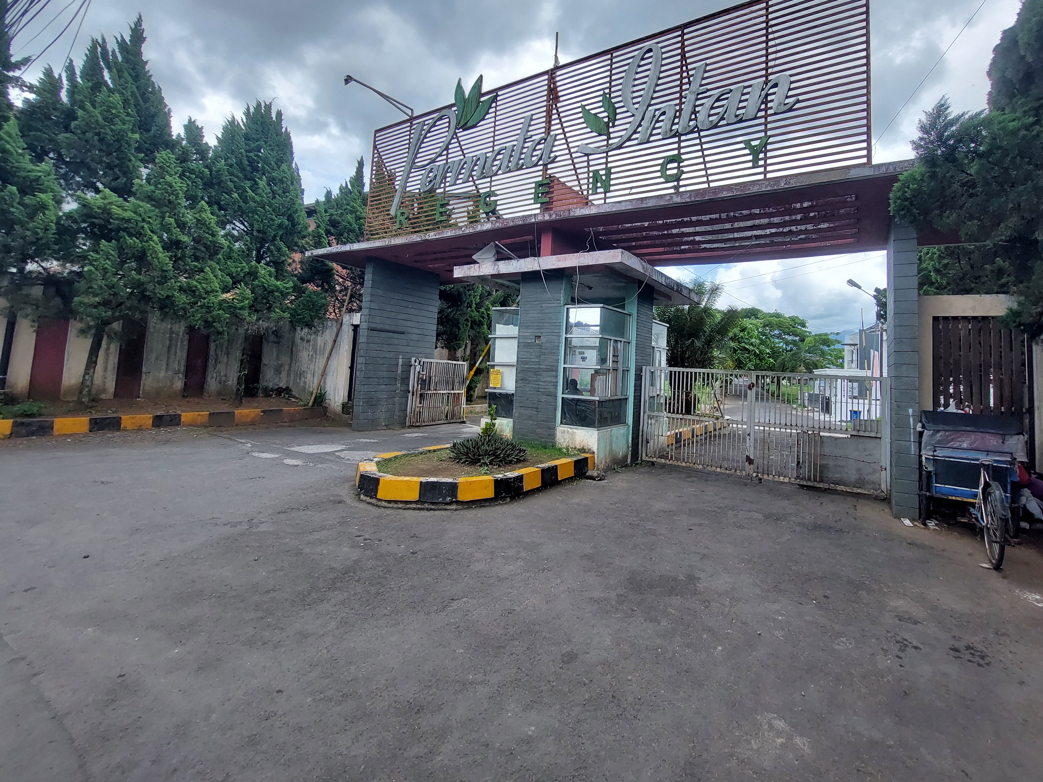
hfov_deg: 97.8
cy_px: 337
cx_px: 579
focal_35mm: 15
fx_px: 452
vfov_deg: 81.3
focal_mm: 1.74
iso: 50
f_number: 2.2
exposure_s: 1/540
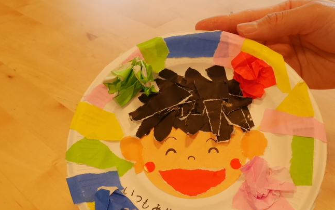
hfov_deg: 47.1
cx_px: 189
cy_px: 148
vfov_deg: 30.2
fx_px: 384
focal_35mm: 42
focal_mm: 16
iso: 1600
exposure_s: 1/60
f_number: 10
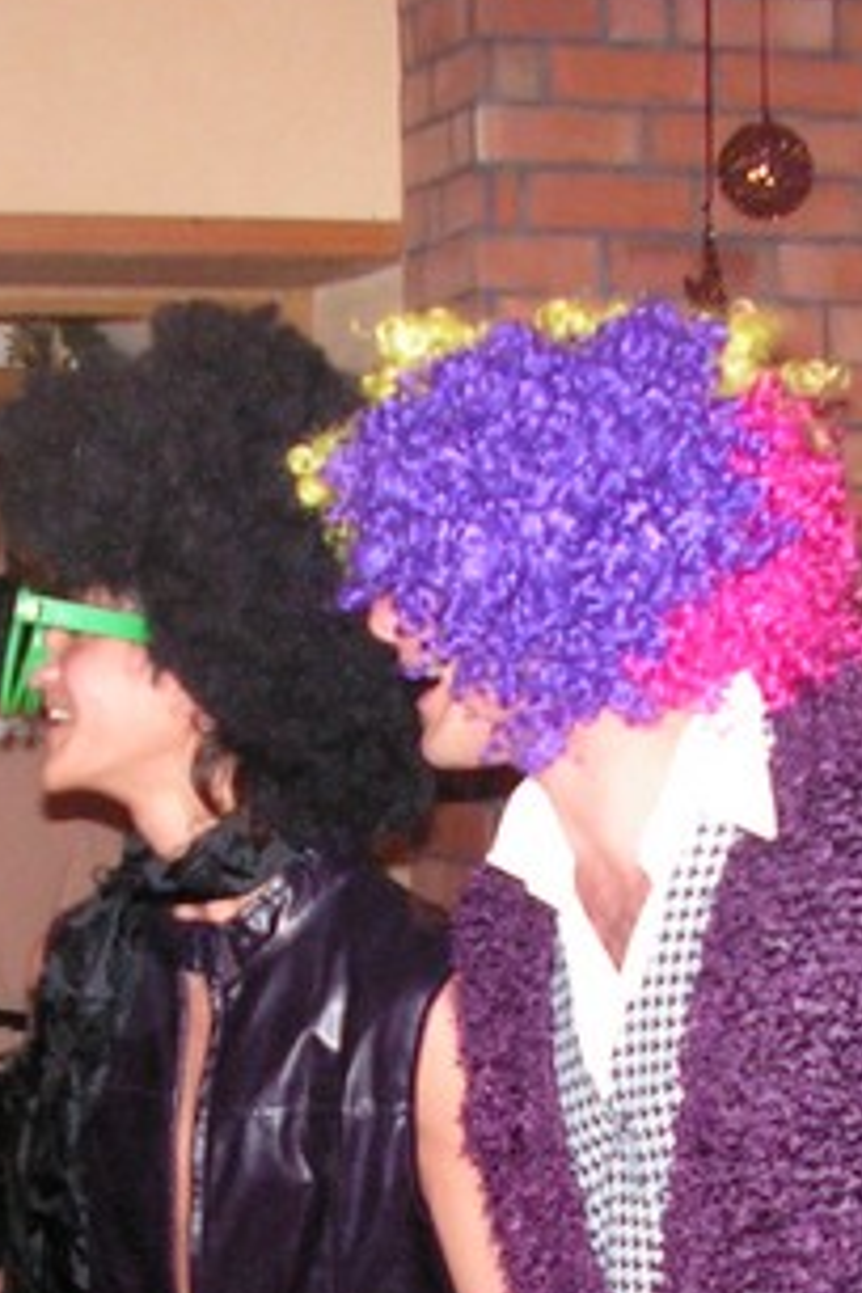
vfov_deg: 20.4
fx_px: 3520
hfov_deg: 14.0
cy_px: 1137
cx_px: 473
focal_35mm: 98
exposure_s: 1/40
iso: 200
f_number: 3.2
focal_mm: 6
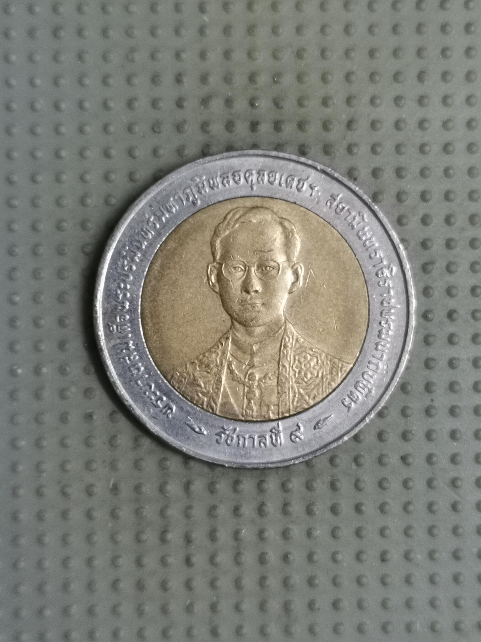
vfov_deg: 36.8
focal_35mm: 52
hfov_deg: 28.0
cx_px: 240
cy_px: 321
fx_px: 963
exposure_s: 1/25.7
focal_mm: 4.75
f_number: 1.8
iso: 400
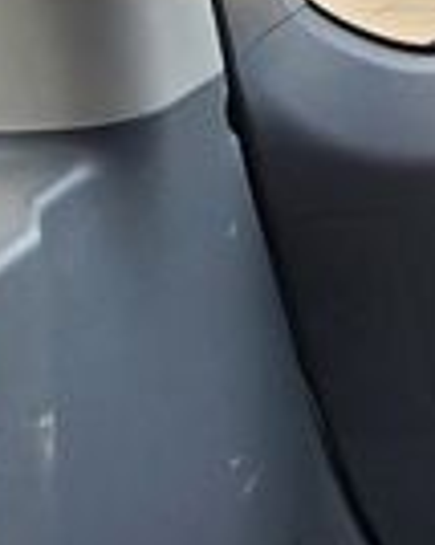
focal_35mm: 121
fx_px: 1949
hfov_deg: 11.9
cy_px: 460
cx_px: 724
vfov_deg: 15.8
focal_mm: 4.3
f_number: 2.4
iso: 200
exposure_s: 1/28
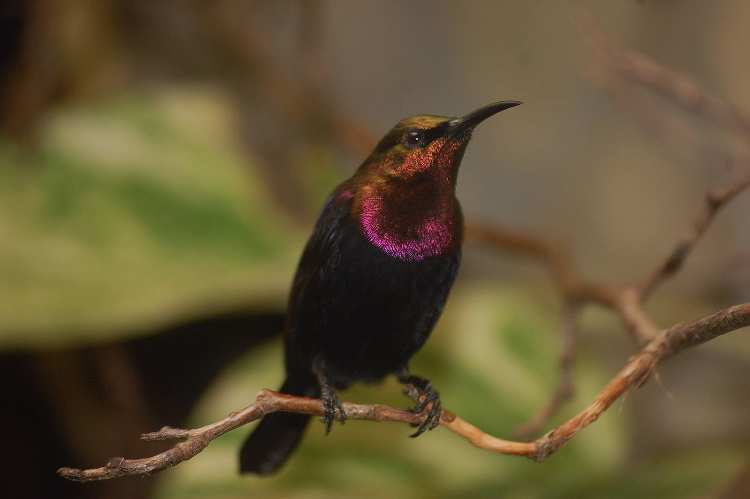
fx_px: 4527
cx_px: 375
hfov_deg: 9.5
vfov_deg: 6.3
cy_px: 250
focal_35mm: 218
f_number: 5.3
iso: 400
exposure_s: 1/60
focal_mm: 145
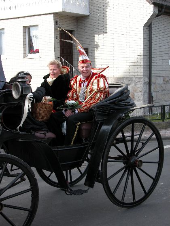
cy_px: 113
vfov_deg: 31.2
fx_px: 406
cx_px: 85
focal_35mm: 62
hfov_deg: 23.7
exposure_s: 1/184
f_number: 4.5
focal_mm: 15.7
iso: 100
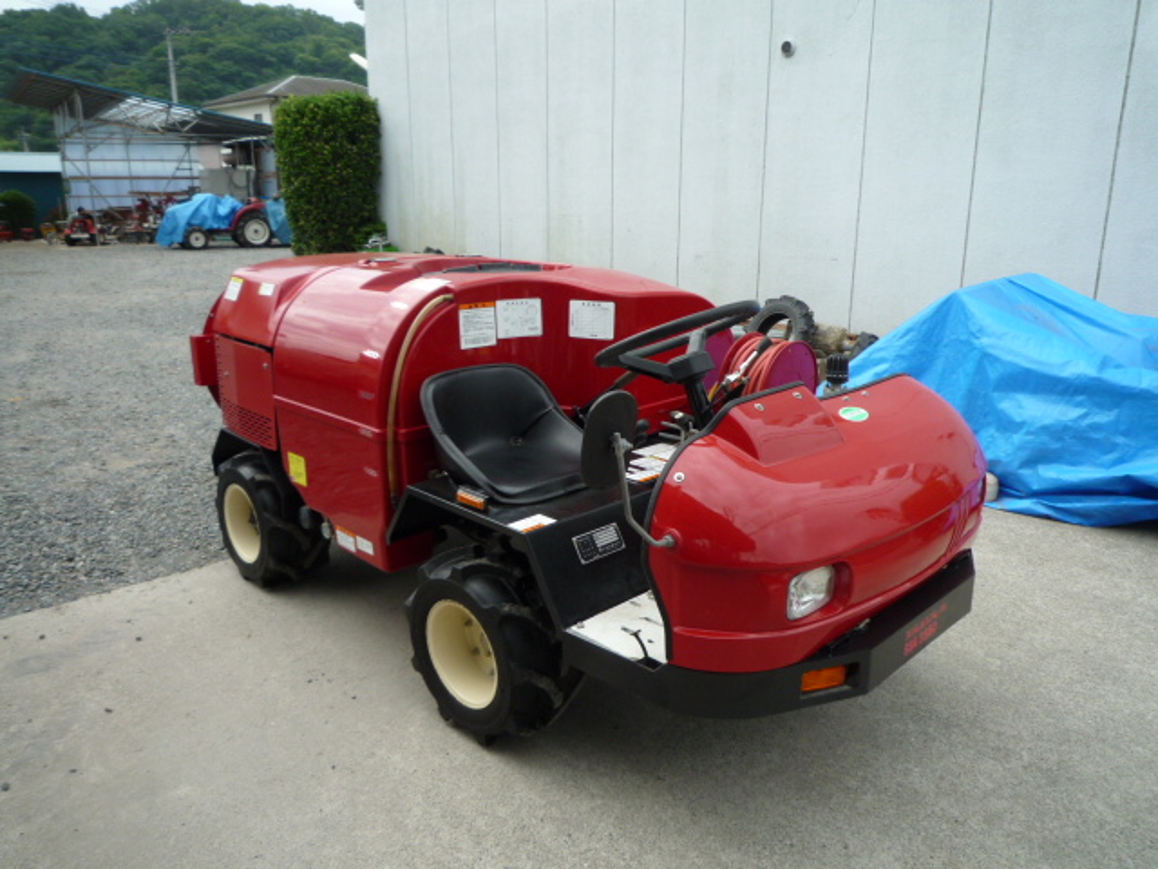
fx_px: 836
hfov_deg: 69.4
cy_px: 434
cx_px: 579
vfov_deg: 54.9
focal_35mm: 25
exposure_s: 1/500
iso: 100
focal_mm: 4.4
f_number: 3.5
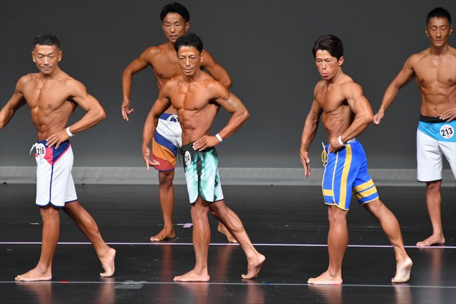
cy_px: 152
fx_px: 4368
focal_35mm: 345
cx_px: 228
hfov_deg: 6.0
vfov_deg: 4.0
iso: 4000
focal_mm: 230
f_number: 5.6
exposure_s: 1/400
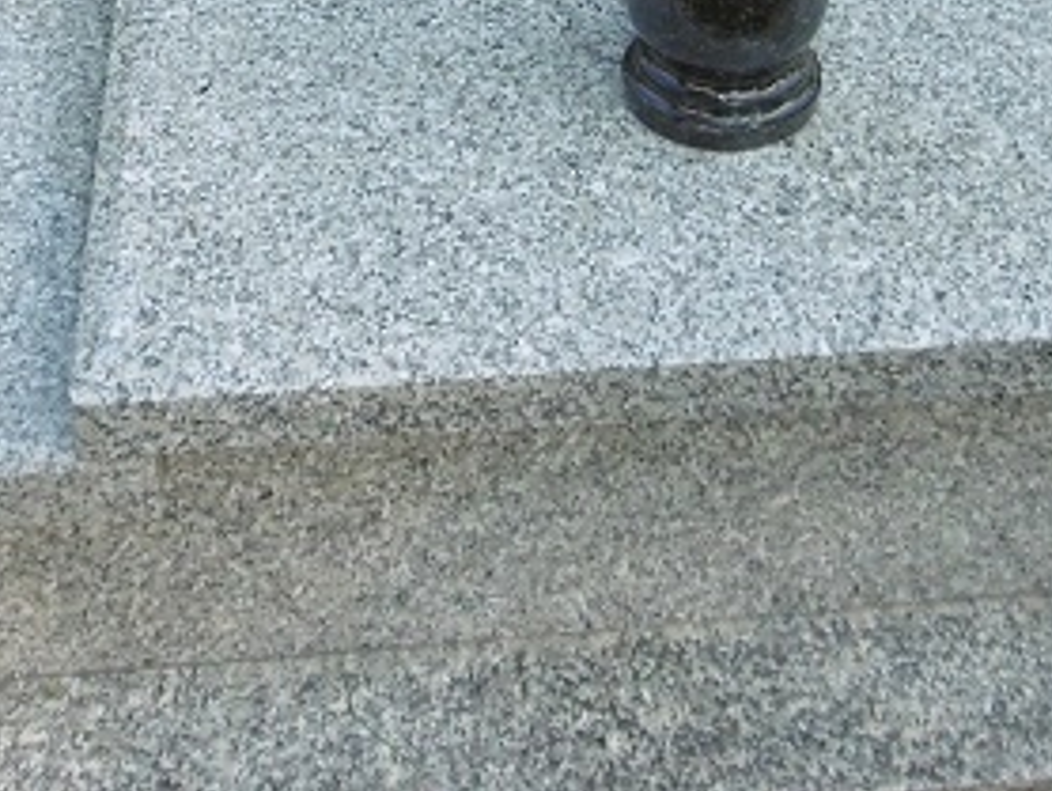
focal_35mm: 69
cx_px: 579
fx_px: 2099
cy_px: -189
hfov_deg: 28.1
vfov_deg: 19.9
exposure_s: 1/400
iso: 100
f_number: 3.1
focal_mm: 4.3
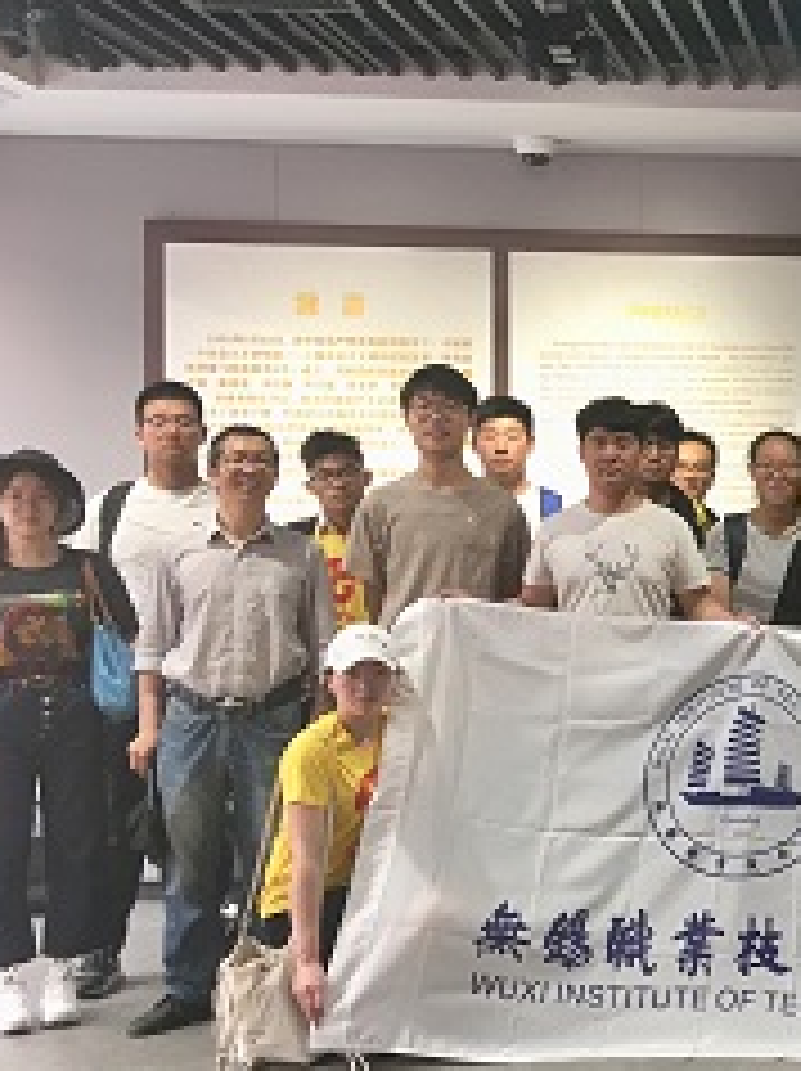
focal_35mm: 61
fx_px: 1885
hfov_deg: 21.4
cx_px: 1084
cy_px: 547
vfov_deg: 31.7
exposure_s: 1/17
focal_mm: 4.15
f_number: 2.2
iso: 50
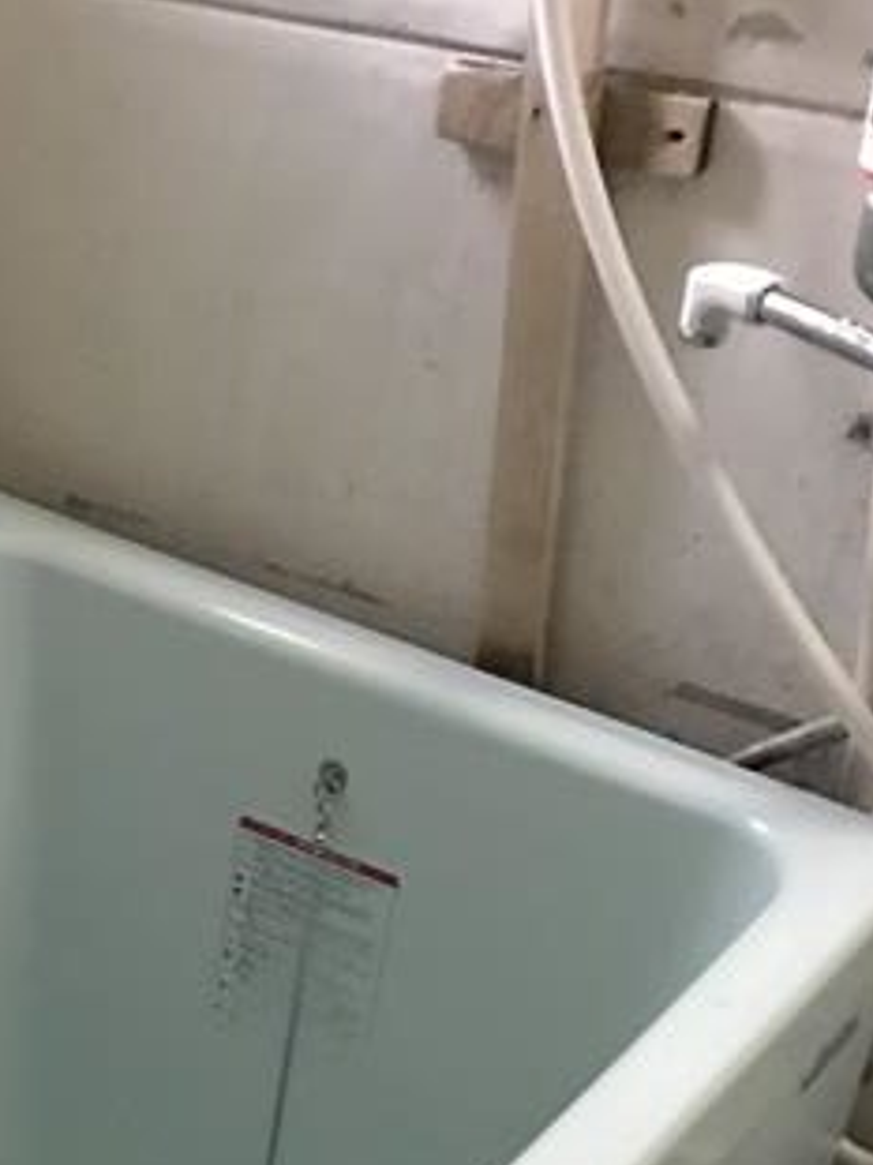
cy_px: 1187
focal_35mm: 72
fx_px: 2423
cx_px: -86
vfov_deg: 25.6
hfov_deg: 19.6
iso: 80
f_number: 1.8
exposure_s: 1/5
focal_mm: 3.99
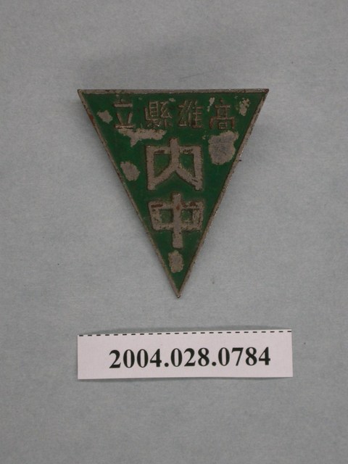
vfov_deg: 12.8
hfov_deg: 9.6
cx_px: 174
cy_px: 232
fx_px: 2064
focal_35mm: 154
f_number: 5.1
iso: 100
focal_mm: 32
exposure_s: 1/30
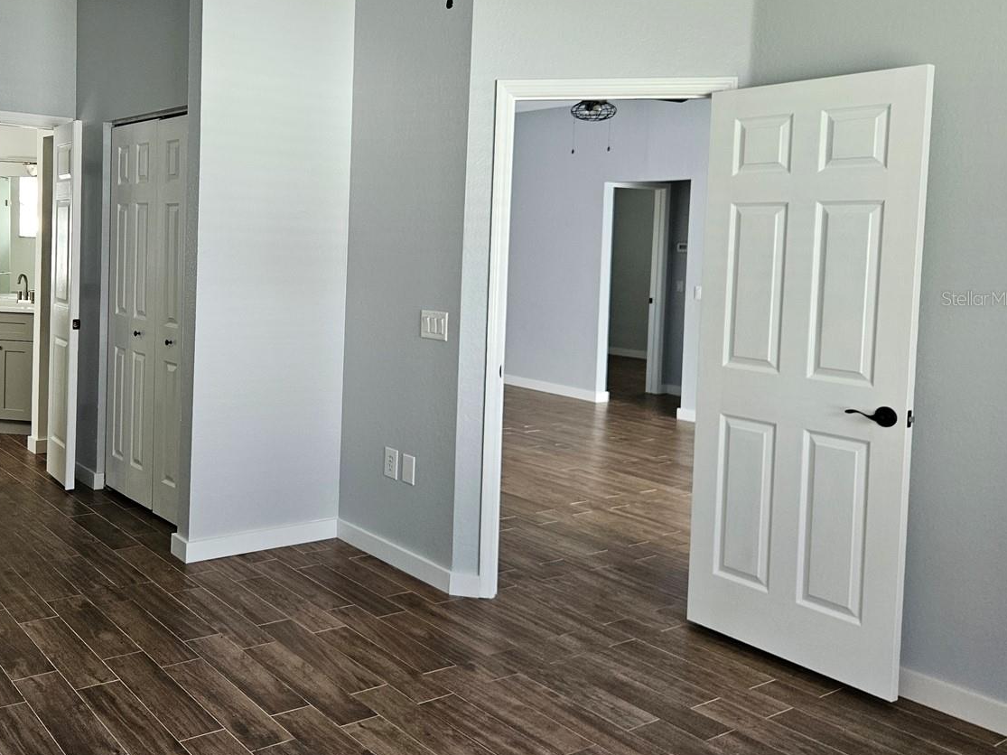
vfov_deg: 42.7
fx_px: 960
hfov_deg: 53.8
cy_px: 298
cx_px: 304
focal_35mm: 33
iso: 200
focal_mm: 5.4
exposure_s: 1/120
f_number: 1.8
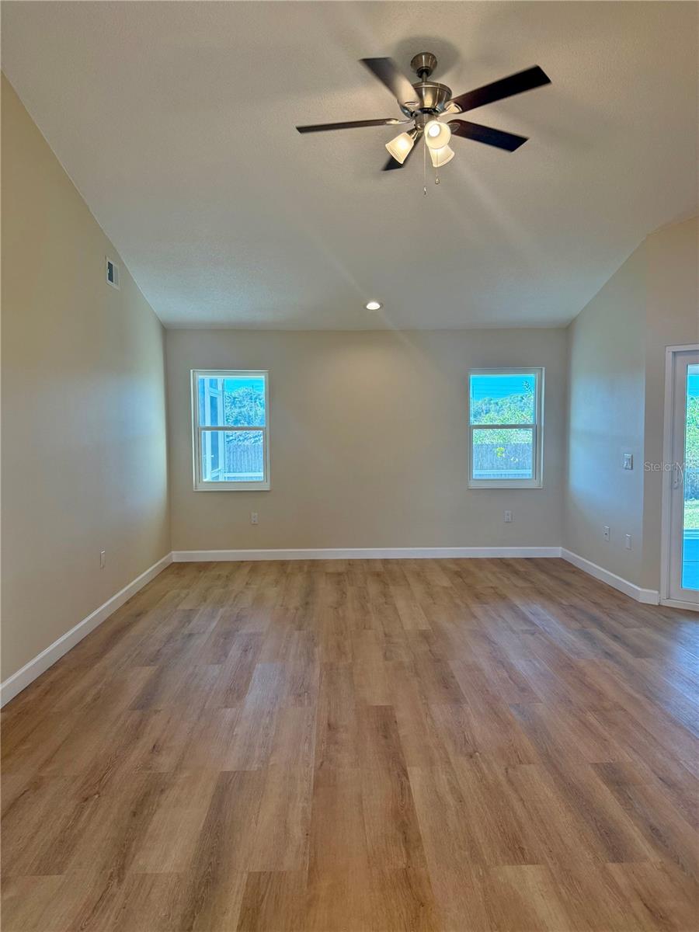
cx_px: 350
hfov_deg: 56.8
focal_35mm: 24
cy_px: 466
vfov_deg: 71.6
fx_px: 646
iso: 125
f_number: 1.78
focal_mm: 6.76
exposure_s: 1/231
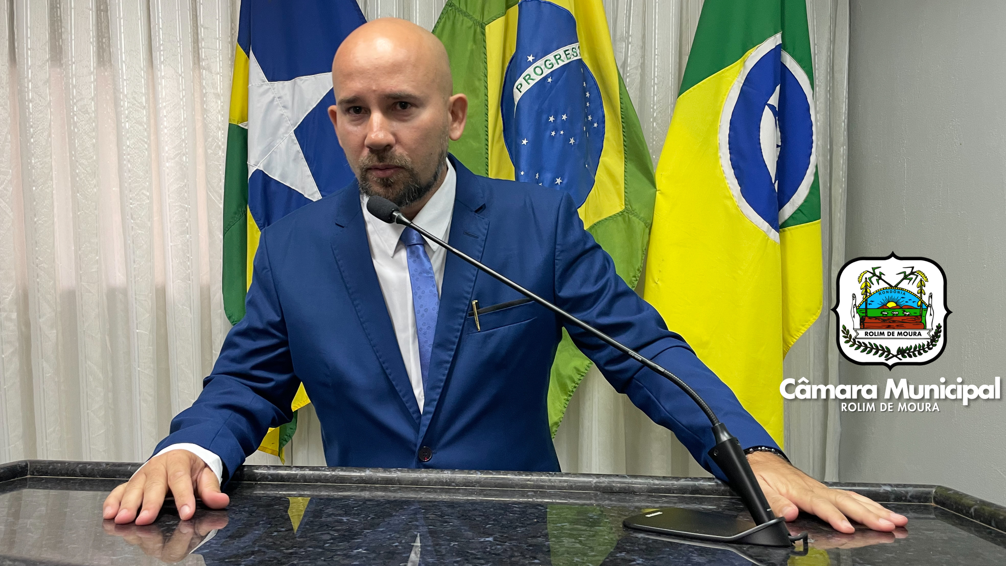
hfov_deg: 66.1
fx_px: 774
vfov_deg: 40.2
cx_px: 495
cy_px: 279
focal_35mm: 29
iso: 100
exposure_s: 1/60
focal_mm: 4.2
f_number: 1.6
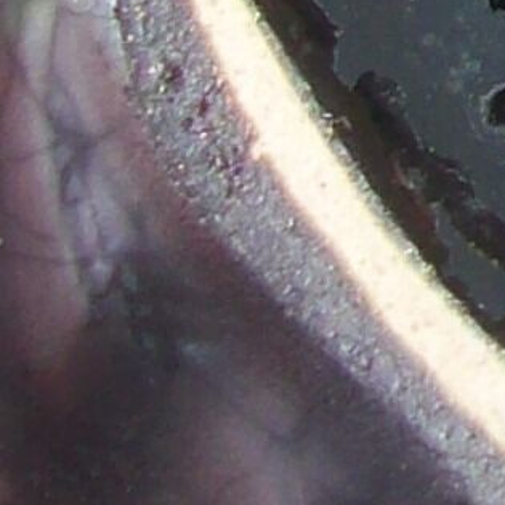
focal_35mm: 288
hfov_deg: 5.7
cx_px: 1565
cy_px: -657
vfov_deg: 5.9
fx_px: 4753
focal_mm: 6
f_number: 2.7
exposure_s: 1/64
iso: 80
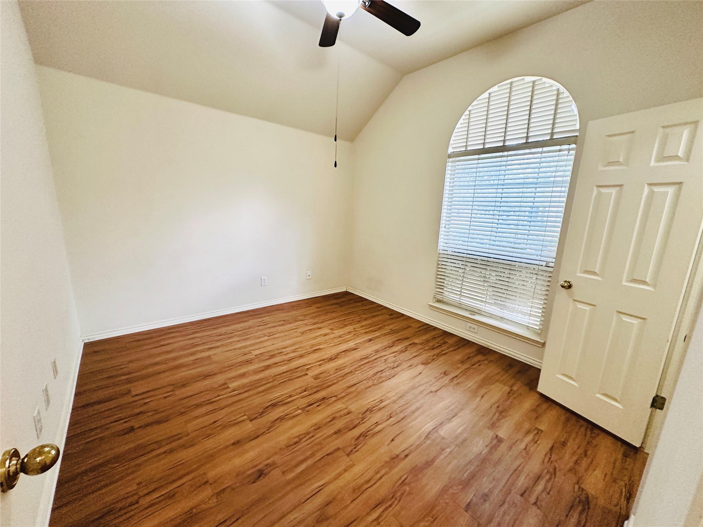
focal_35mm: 14
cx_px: 352
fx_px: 284
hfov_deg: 102.1
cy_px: 264
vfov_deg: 85.7
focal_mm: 2.22
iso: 320
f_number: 2.2
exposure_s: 1/60
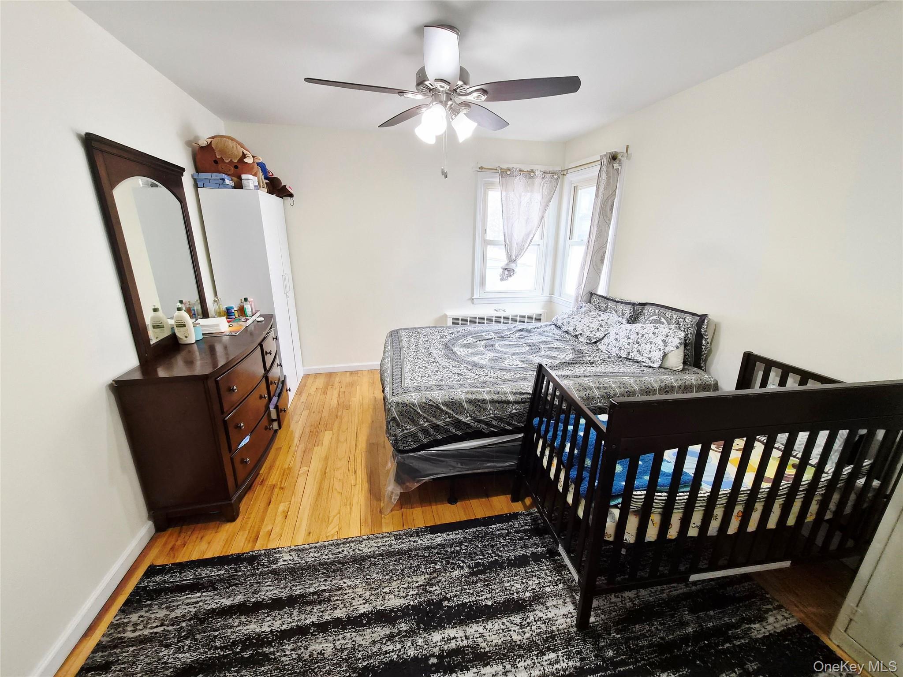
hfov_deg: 106.2
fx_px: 339
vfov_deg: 89.9
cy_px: 338
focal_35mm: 13
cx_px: 452
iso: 100
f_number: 2.2
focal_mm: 1.7
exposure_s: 1/60.2
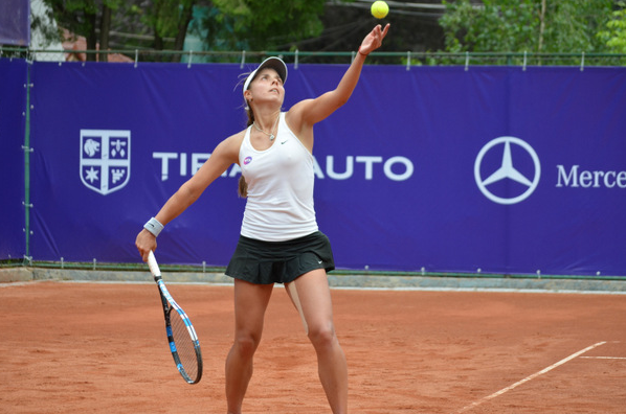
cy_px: 213
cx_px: 303
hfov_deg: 13.0
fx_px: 2742
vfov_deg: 8.6
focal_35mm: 158
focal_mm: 90
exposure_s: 1/1000
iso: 400
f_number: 4.5
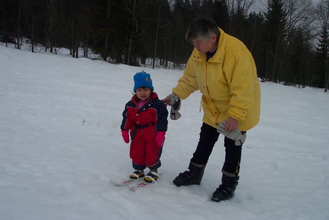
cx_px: 164
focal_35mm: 38
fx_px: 347
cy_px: 110
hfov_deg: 50.7
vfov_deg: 35.1
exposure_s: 1/1000
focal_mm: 8
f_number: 4.8
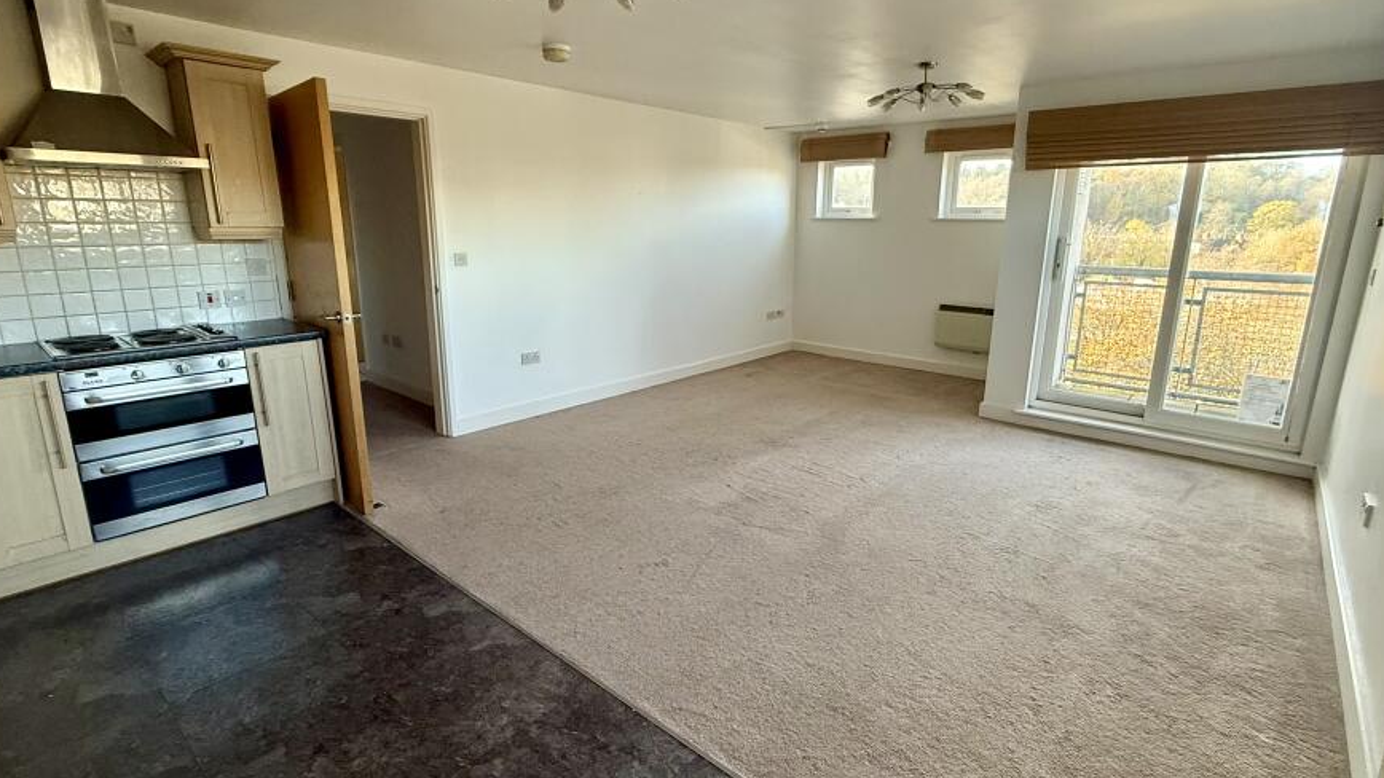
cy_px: 373
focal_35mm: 18
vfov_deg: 61.0
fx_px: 660
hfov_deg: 92.6
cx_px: 718
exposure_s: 1/99
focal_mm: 2.22
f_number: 2.2
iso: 250
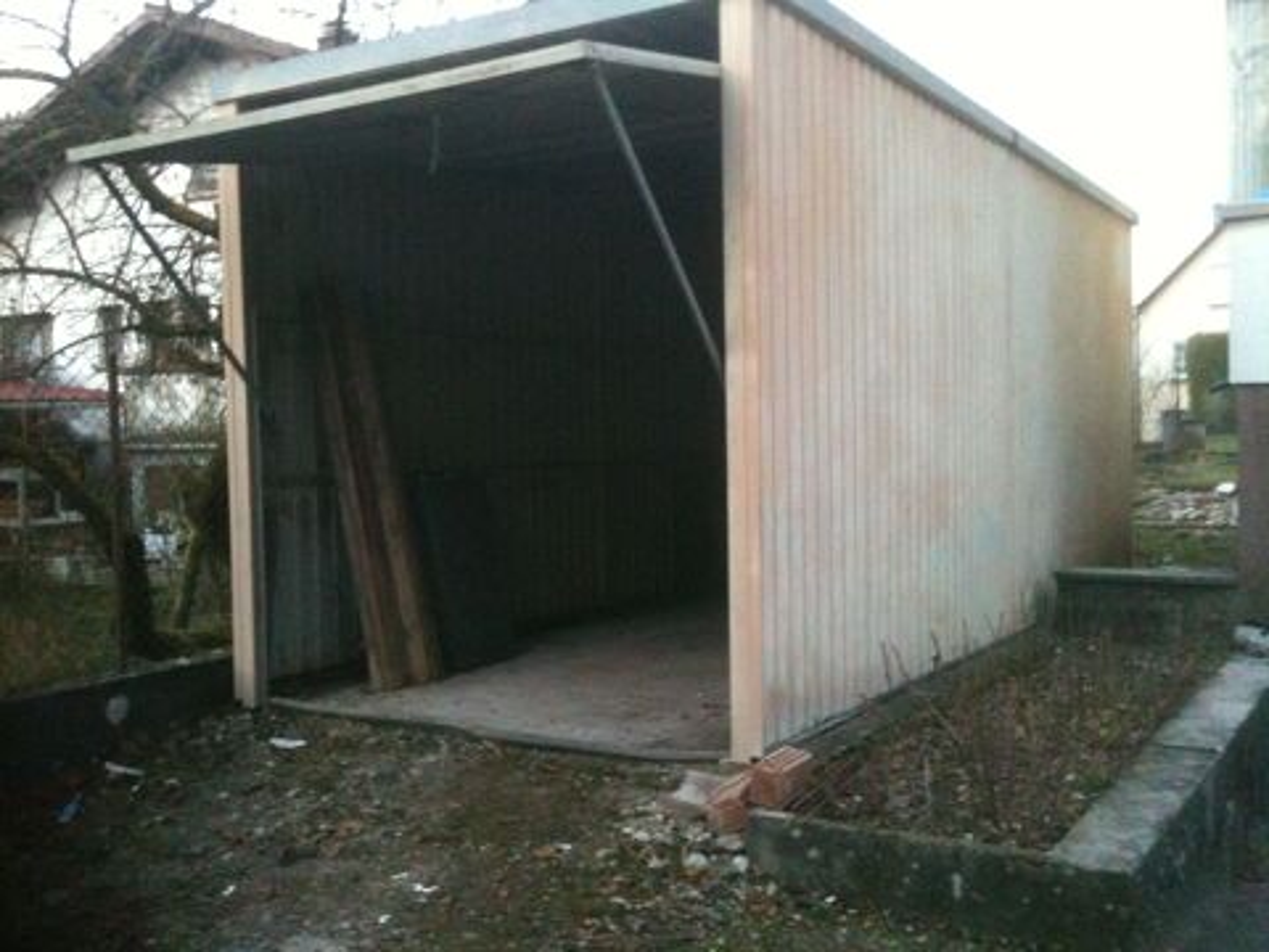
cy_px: 476
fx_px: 1283
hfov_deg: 52.6
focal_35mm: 35
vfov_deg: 40.7
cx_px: 634
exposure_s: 1/15
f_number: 2.8
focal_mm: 3.85
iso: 400
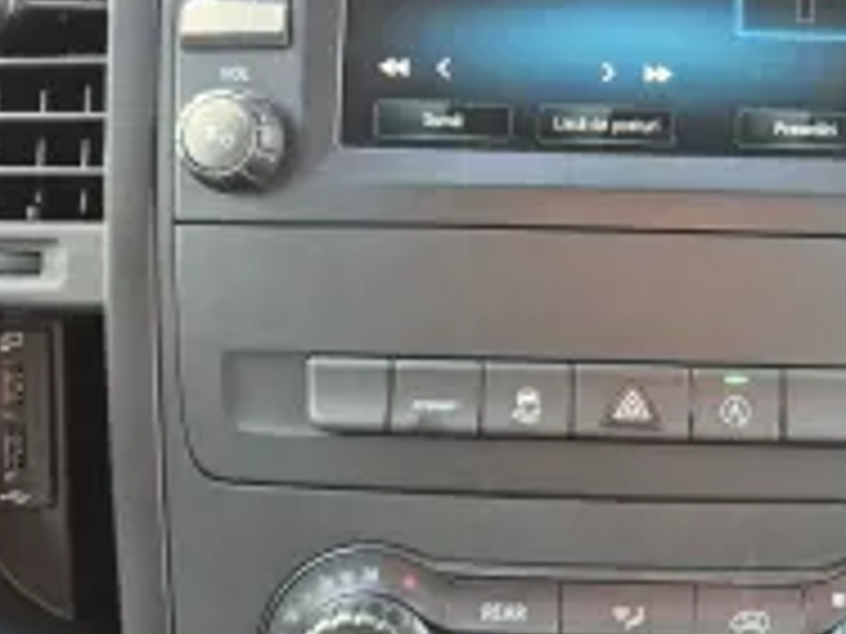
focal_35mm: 44
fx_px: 1075
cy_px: 256
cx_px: 580
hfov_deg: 42.2
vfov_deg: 32.8
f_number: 1.8
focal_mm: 5.4
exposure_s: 1/180
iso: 200
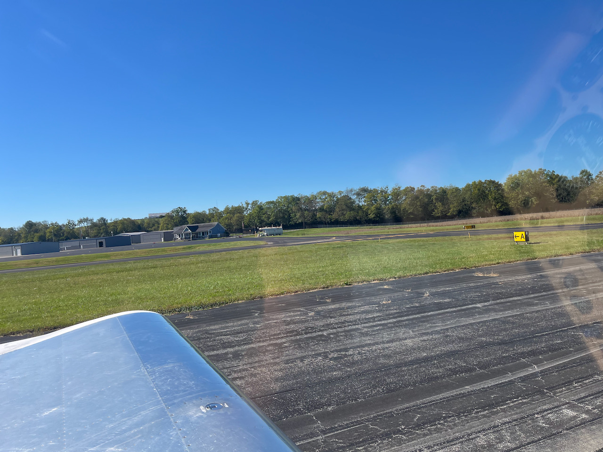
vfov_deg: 53.1
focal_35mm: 26
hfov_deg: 67.3
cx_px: 302
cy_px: 226
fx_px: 453
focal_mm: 5.1
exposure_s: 1/3049
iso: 50
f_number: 1.6
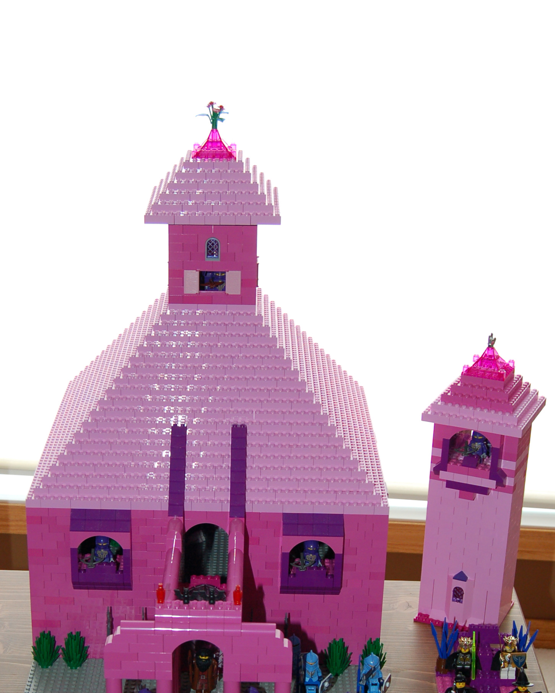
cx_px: 190
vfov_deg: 26.7
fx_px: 1437
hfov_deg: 21.8
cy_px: 535
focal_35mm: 70
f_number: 5
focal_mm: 30
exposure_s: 1/100
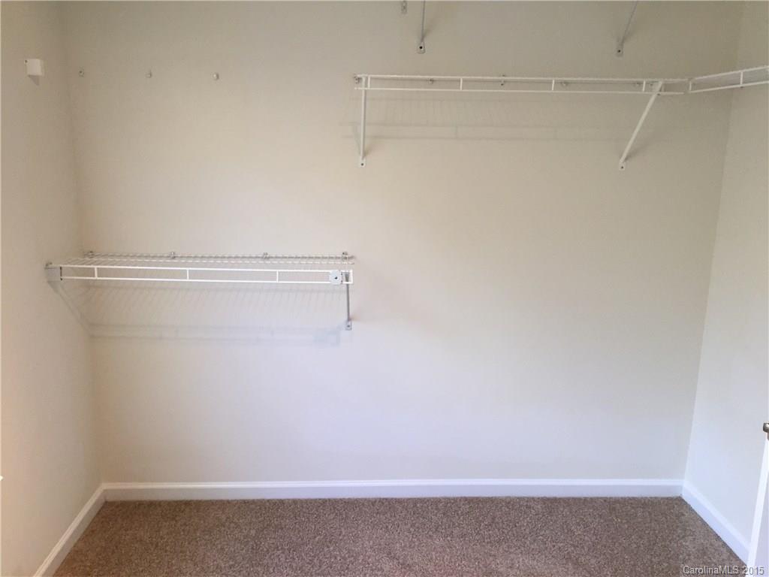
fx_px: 644
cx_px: 384
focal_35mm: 29
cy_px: 288
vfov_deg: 48.2
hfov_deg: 61.7
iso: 50
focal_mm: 4.15
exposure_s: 1/30
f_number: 2.2
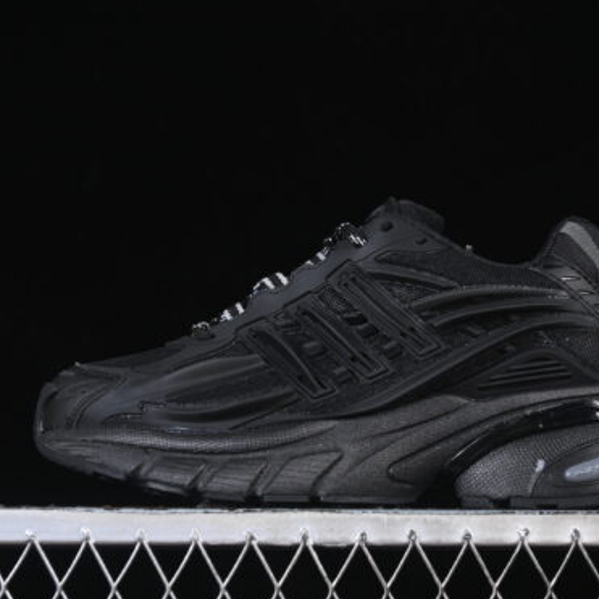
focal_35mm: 103
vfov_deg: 16.9
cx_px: 368
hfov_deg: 16.9
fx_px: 2016
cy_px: 308
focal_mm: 50
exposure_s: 1/50
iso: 160
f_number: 6.3
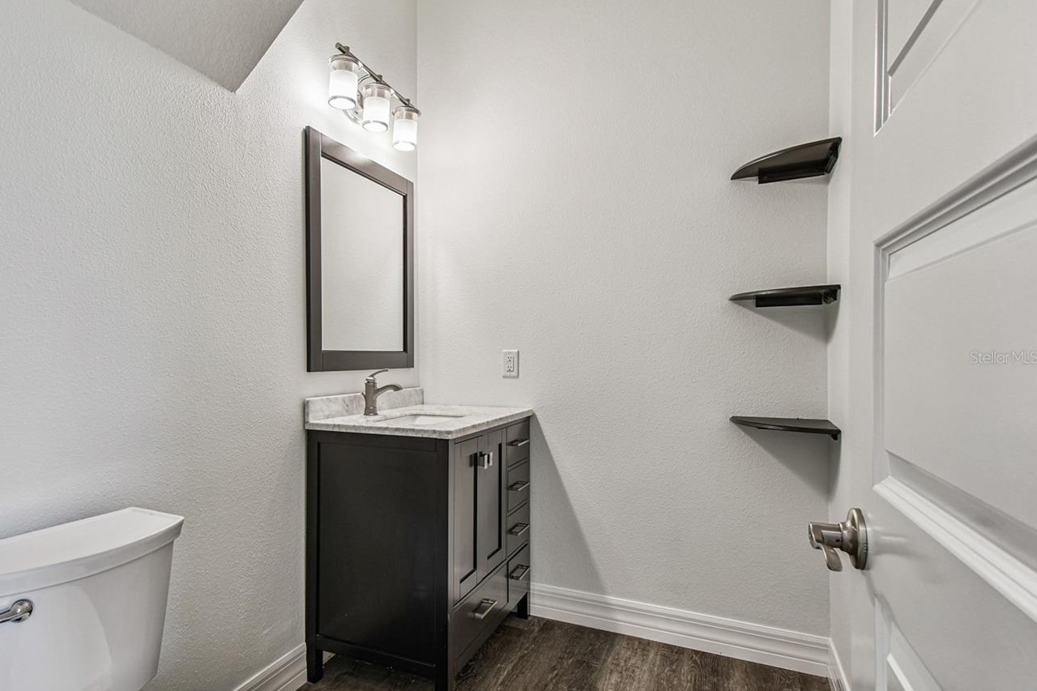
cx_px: 394
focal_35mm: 20
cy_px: 357
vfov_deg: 61.9
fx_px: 576
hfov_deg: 82.5
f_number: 7.1
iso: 100
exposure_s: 1/4
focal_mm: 11
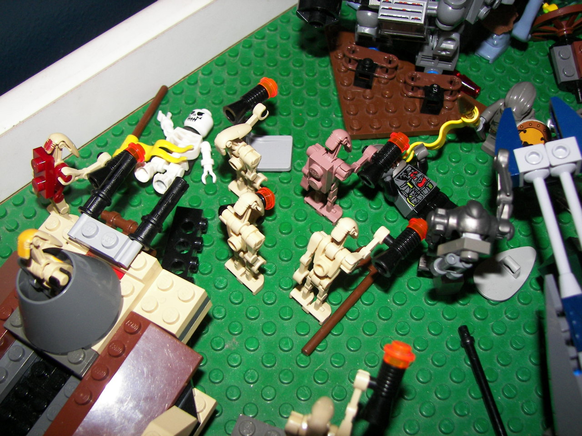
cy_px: 218
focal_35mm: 41
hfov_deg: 45.8
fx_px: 689
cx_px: 291
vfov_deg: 35.1
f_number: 2.8
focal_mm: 6.8
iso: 100
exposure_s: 1/30
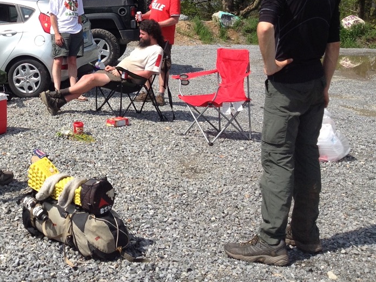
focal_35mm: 65
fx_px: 706
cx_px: 41
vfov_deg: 22.1
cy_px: 27
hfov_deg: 28.7
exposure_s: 1/1783
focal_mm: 4.28
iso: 50
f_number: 2.4
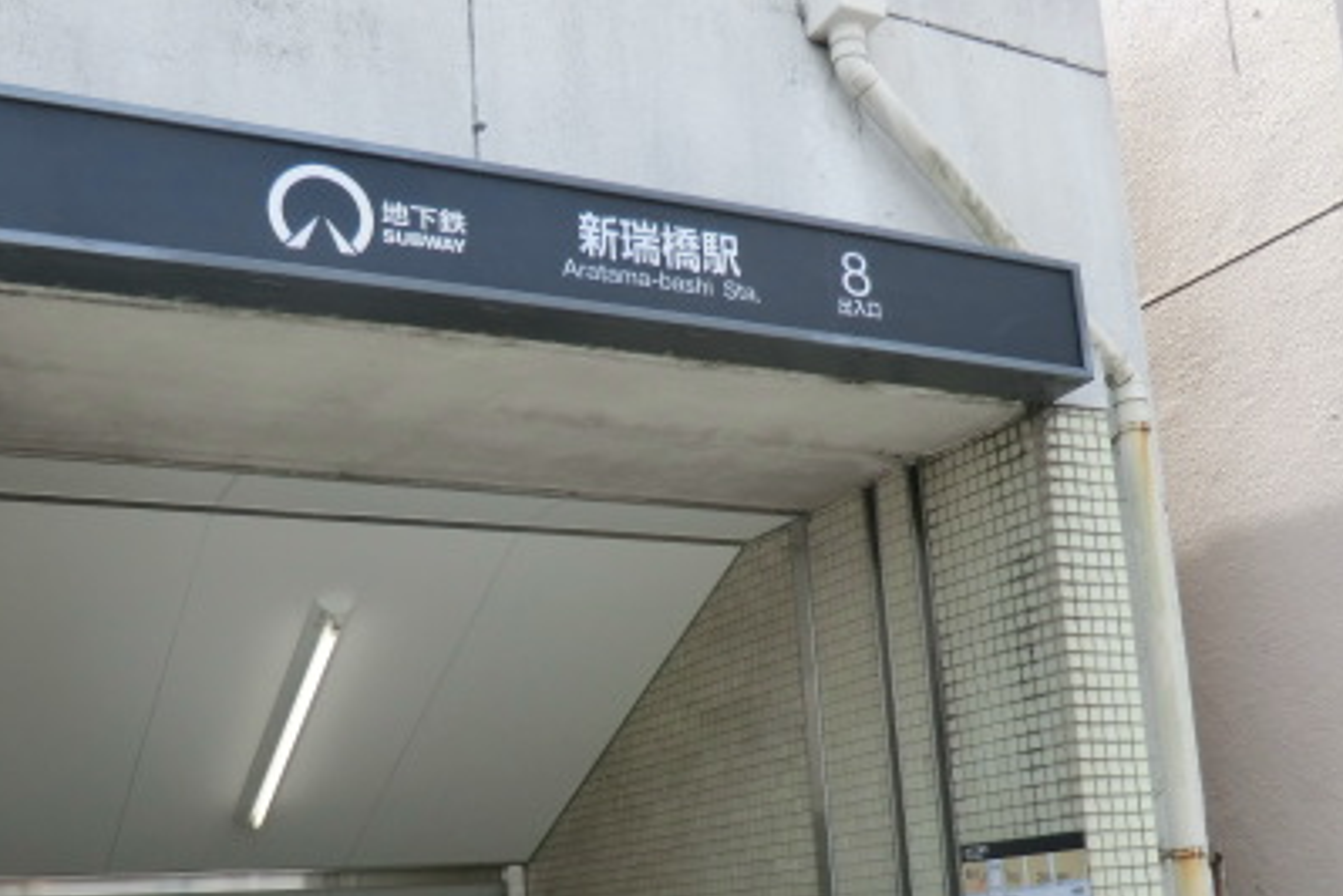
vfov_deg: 32.7
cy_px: 691
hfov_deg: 48.4
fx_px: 1492
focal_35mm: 40
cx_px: 609
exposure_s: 1/320
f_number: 3.2
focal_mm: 4.3
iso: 80
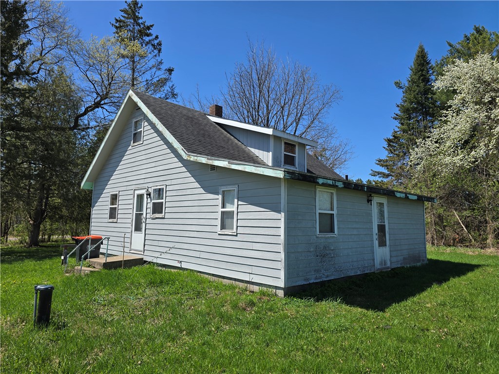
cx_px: 250
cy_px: 187
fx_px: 332
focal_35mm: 23
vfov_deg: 58.9
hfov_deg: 73.9
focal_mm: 6.3
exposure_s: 1/750
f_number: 1.7
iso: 12
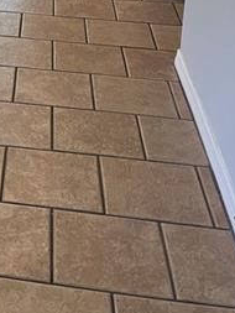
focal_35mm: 79
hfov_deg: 17.2
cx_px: -94
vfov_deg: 22.3
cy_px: -84
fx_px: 714
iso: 100
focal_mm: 5.1
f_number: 1.6
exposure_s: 1/60
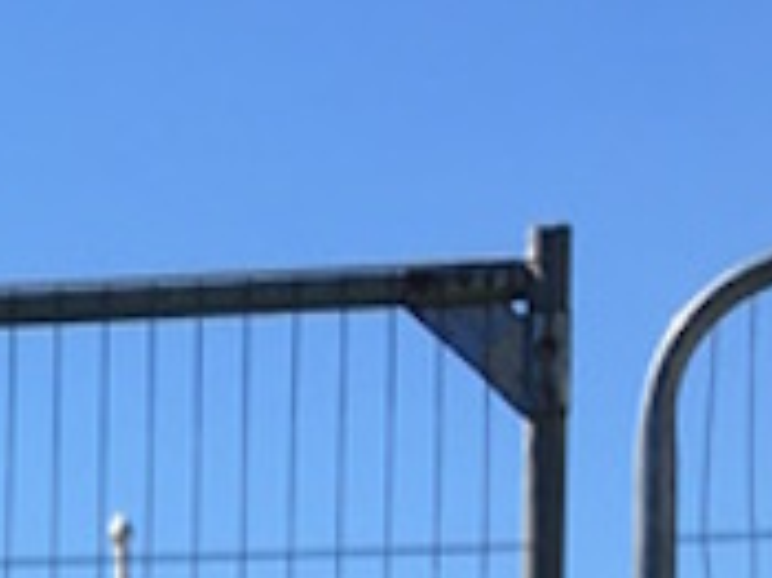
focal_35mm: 166
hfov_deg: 10.4
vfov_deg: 8.6
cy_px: 1063
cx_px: -1032
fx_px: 3700
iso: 25
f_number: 2.2
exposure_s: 1/1115
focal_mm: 4.15
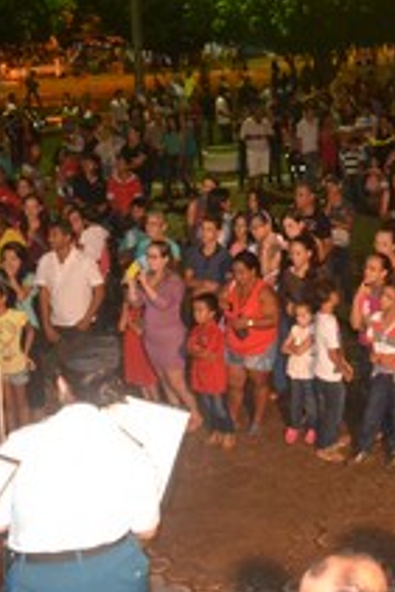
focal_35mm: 64
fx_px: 1052
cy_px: 303
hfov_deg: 20.2
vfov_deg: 31.4
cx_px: 445
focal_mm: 20
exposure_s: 1/60
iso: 3200
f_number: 3.5
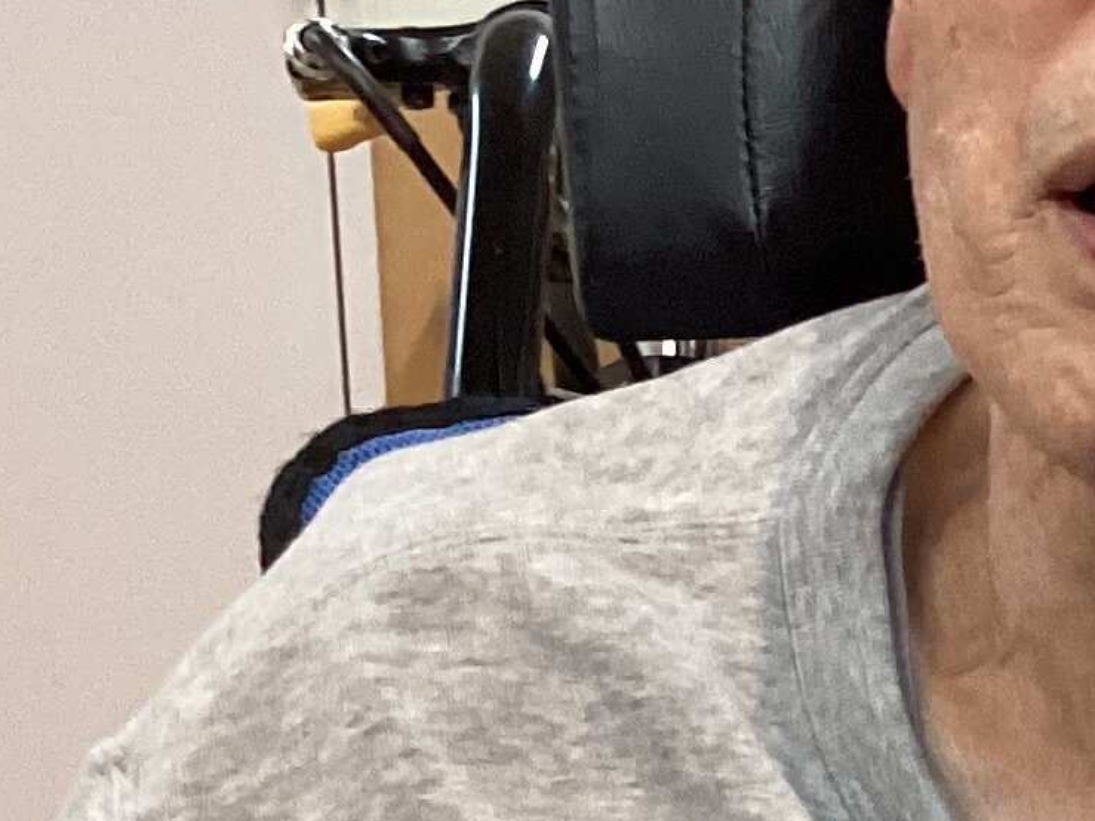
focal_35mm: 137
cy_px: 1020
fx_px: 4333
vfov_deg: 10.6
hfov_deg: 13.5
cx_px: 1691
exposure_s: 1/60
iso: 200
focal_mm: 3.3
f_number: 2.4
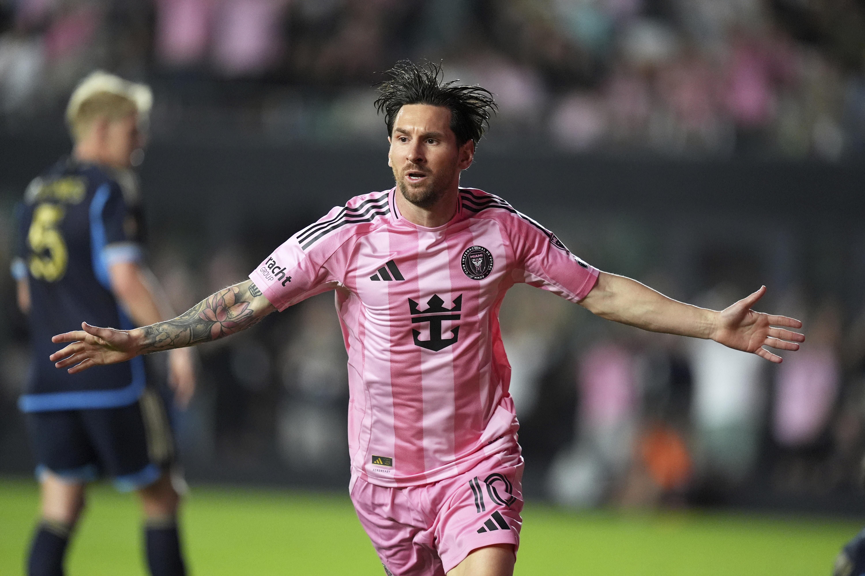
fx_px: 9610
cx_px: 432
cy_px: 288
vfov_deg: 3.4
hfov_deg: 5.2
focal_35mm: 400
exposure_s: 1/2000
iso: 4000
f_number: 2.8
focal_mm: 400
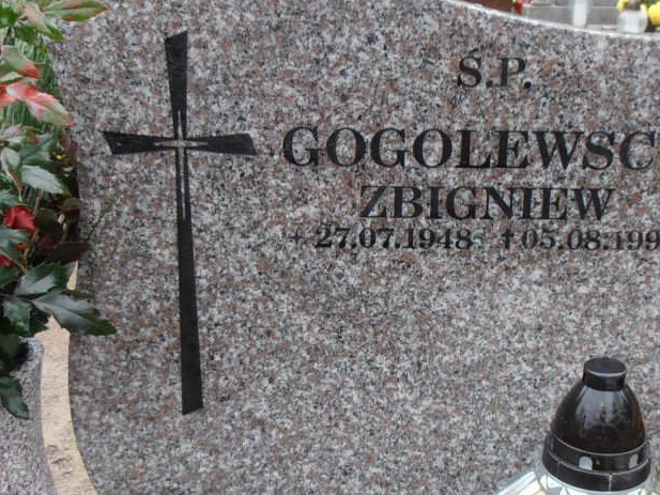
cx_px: 387
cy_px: 289
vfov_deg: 26.1
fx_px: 1068
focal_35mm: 56
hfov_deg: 34.3
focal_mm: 4.2
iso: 80
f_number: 3
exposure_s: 1/30
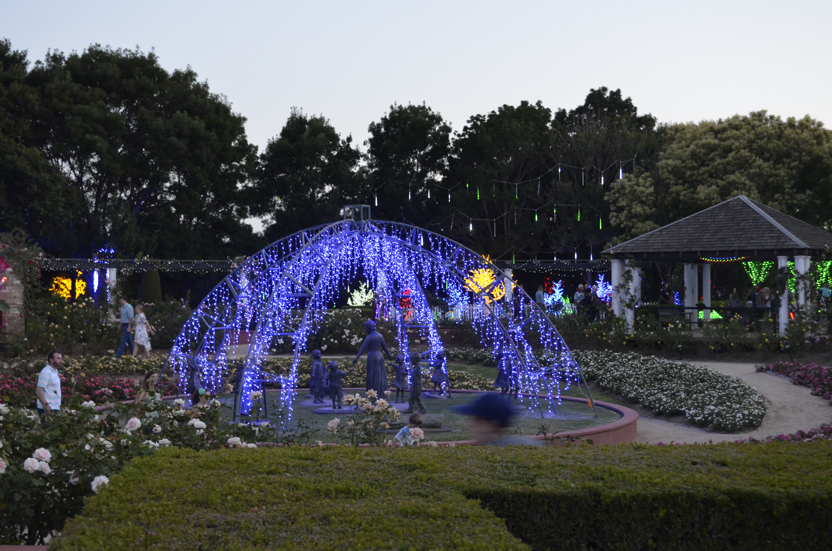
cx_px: 416
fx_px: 1176
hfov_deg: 39.0
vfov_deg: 26.4
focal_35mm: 51
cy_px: 276
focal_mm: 34
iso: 1250
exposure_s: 1/30
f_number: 5
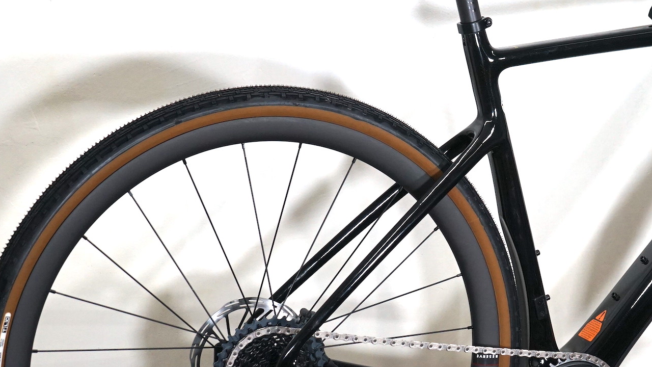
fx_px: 1625
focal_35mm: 94
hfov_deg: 22.3
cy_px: 231
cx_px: 540
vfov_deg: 12.9
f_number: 5
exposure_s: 1/160
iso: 1000
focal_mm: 50
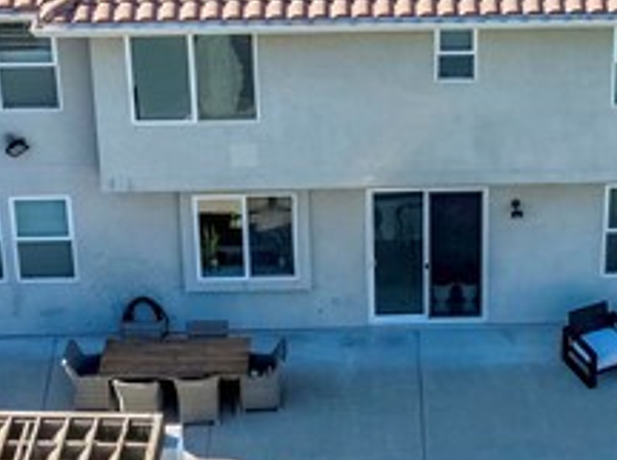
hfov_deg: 17.2
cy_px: 20
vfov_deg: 12.8
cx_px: 474
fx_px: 2027
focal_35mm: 114
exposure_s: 1/1600
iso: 140
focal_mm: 12.29
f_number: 2.8
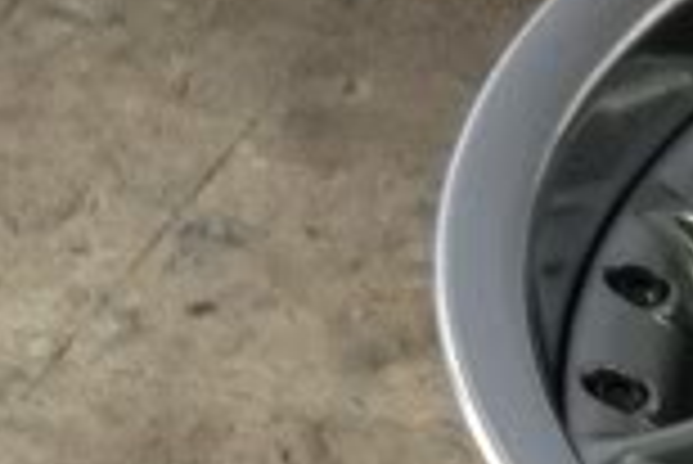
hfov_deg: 10.1
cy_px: 703
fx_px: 3430
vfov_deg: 7.6
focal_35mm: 178
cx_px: 1638
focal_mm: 4.1
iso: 64
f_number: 2.4
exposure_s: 1/20
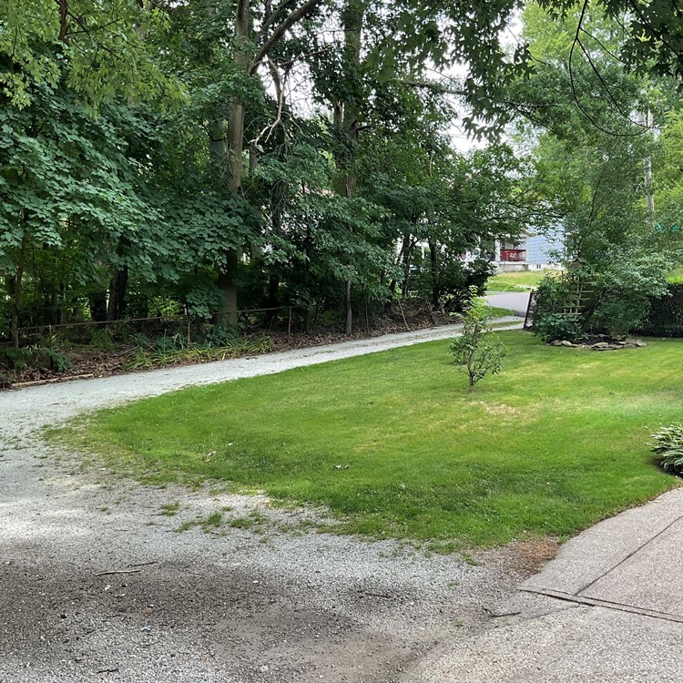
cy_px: 347
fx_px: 781
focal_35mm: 35
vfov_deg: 47.2
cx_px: 373
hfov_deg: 47.2
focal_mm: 3
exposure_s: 1/130
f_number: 1.8
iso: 16
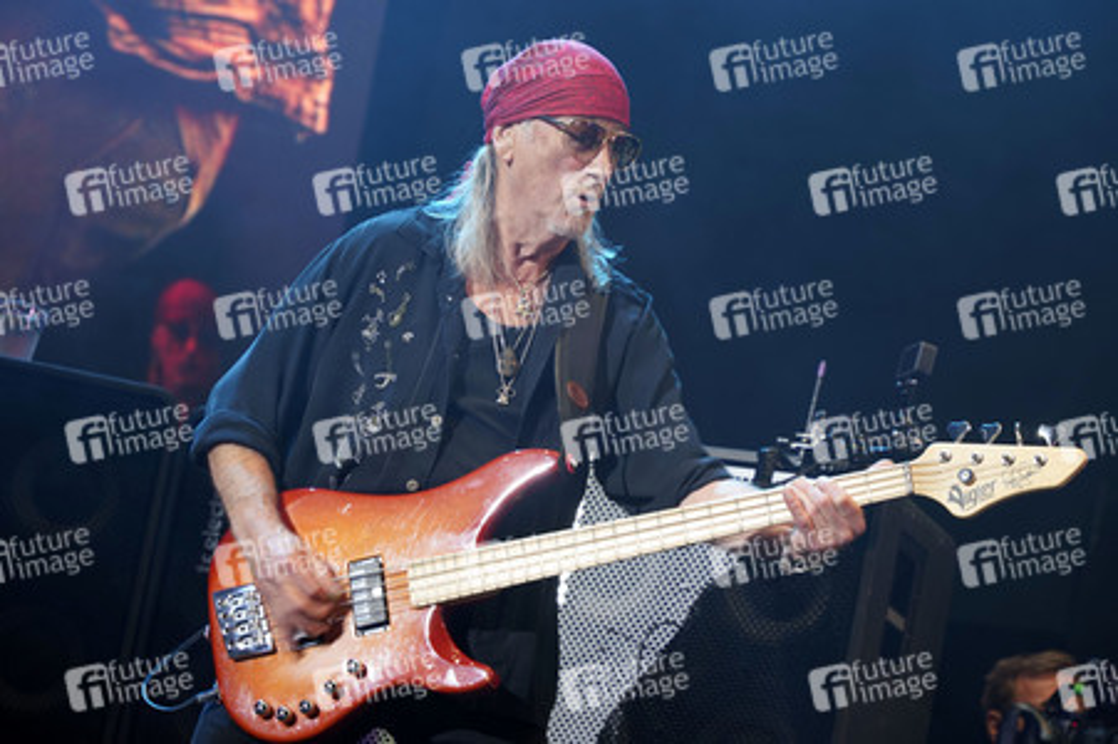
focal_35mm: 103
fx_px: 3196
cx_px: 559
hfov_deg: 19.8
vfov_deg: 13.3
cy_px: 372
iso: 640
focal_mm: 103
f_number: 5
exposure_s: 1/40
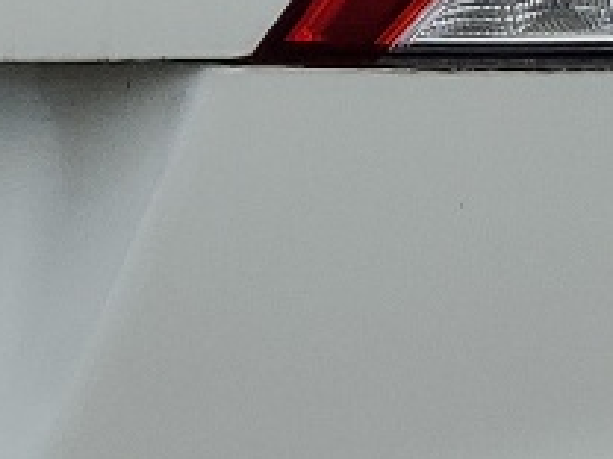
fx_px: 3542
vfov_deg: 7.4
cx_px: -634
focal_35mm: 200
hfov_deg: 9.2
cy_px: 171
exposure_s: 1/2500
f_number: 1.5
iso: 50
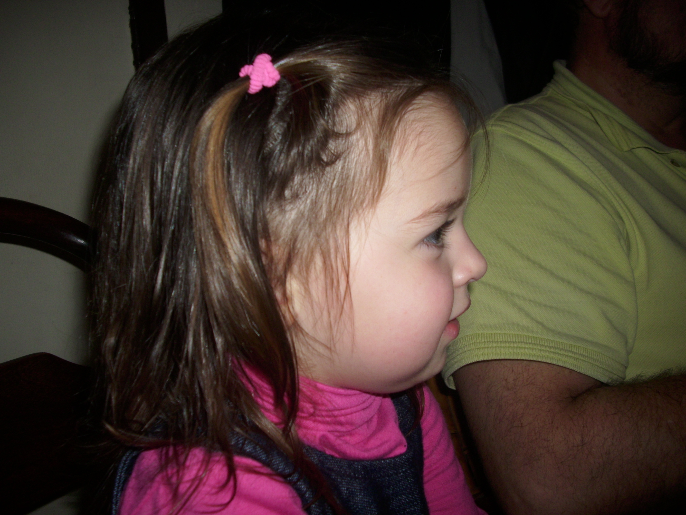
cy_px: 258
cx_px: 343
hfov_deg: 58.4
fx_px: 614
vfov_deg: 45.4
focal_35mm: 31
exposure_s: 1/200
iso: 50
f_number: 2.8
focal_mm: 6.2
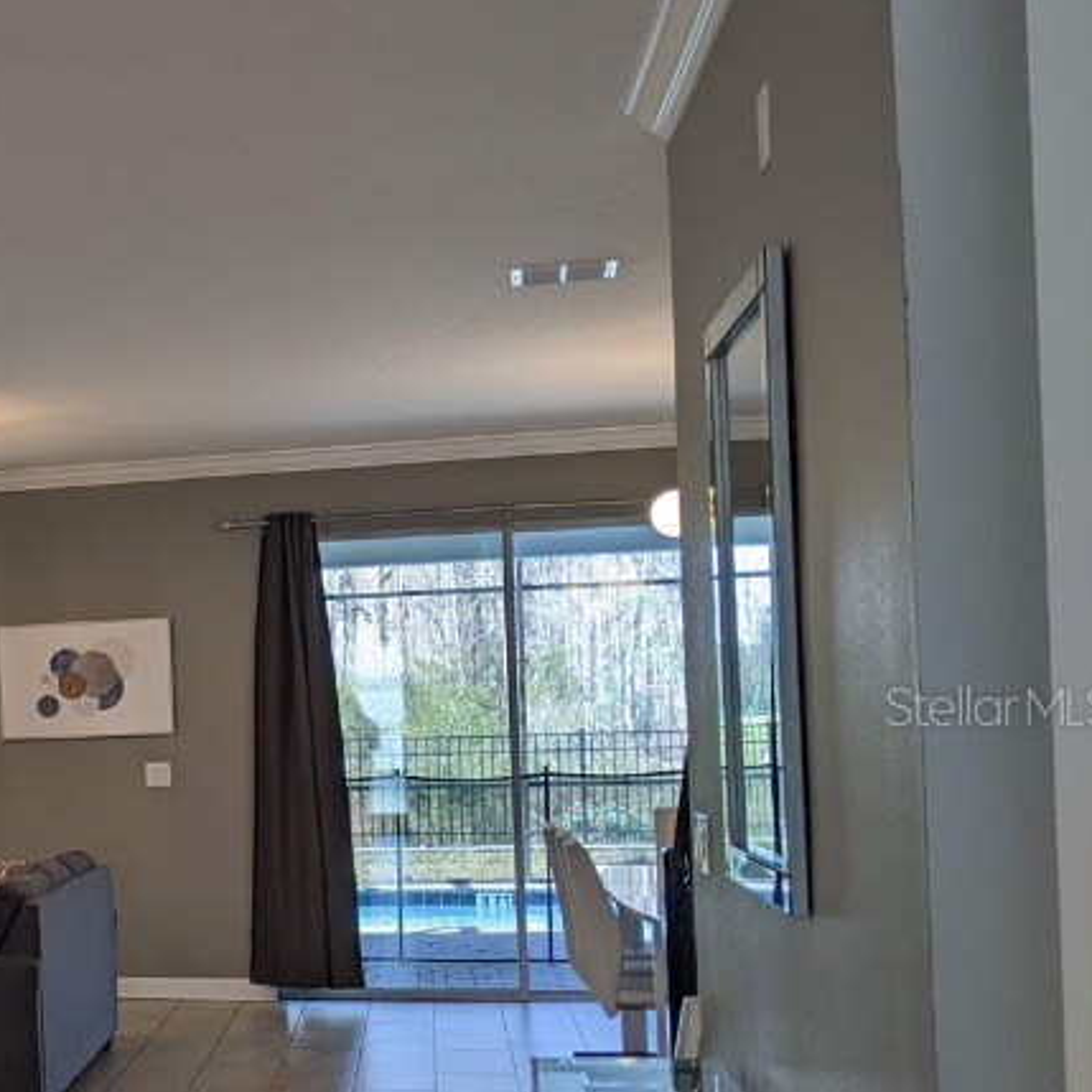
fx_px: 2034
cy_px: 705
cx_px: -178
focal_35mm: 57
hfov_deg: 27.0
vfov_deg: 29.9
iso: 50
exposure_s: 1/120
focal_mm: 4.44
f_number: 1.8
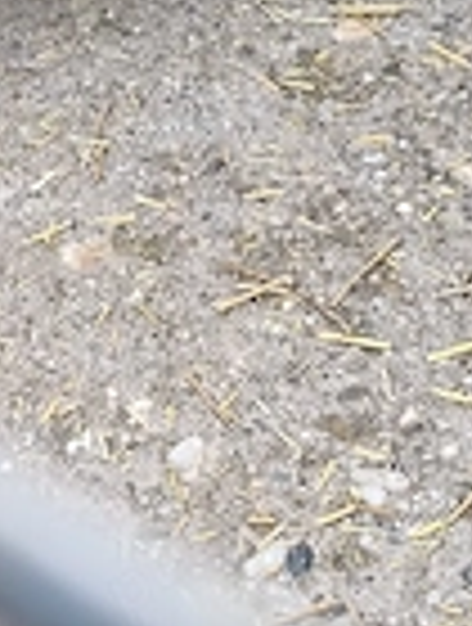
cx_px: 94
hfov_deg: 9.6
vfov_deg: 12.7
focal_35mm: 155
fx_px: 2805
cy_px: 234
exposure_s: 1/33.3
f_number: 1.8
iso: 100
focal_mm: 3.98
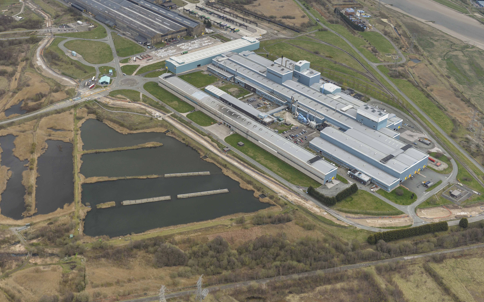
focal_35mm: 42
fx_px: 554
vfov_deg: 30.1
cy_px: 81
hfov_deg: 47.1
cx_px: 213
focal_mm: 29
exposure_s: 1/1600
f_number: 4
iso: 250
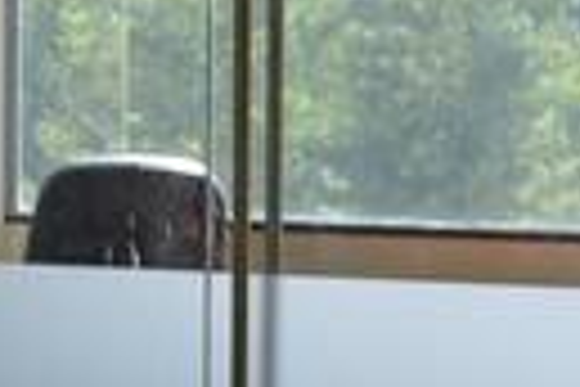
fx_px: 4221
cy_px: 416
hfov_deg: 7.9
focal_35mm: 262
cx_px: 184
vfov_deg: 5.2
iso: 400
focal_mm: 22
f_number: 5.6
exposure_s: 1/125
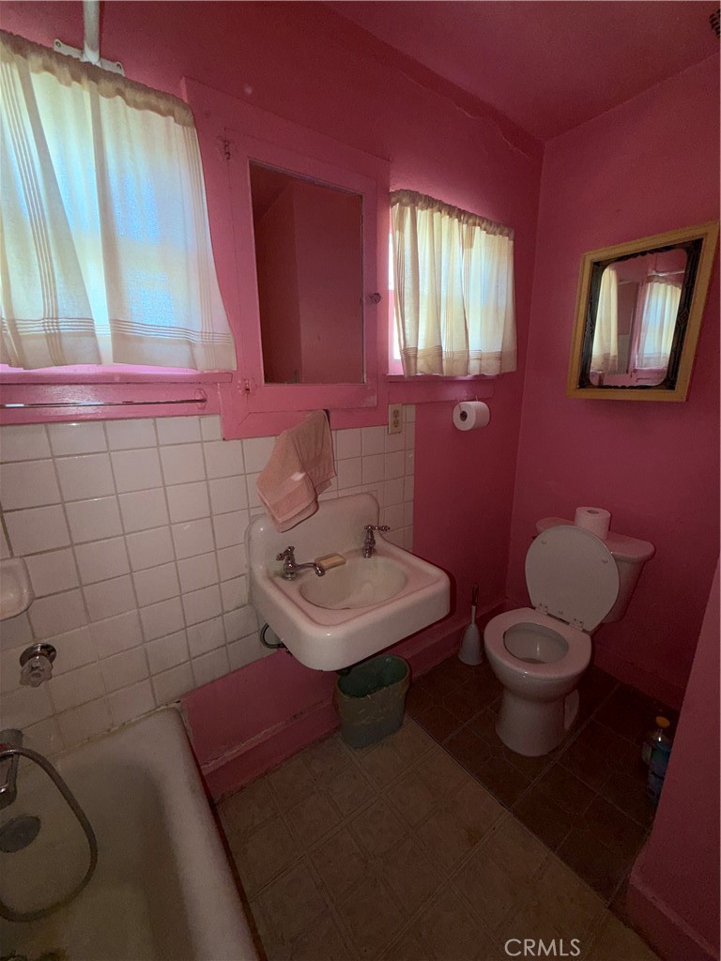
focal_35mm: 14
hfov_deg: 85.7
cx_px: 360
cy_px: 480
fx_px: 389
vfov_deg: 102.1
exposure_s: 1/60
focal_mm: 2.22
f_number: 2.2
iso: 32
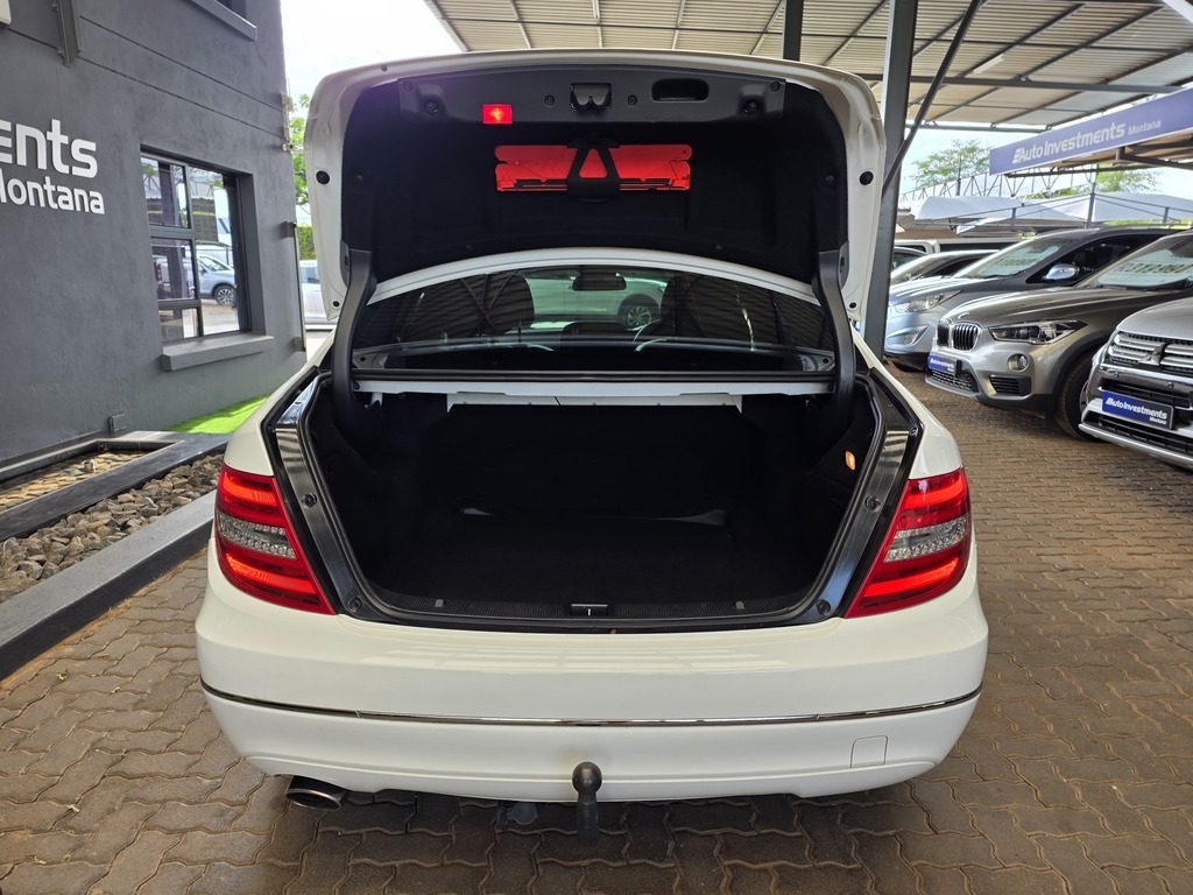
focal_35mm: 23
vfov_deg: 58.9
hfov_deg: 73.9
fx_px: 793
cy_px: 448
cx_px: 596
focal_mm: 6.25
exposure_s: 1/112
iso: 12
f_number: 1.7
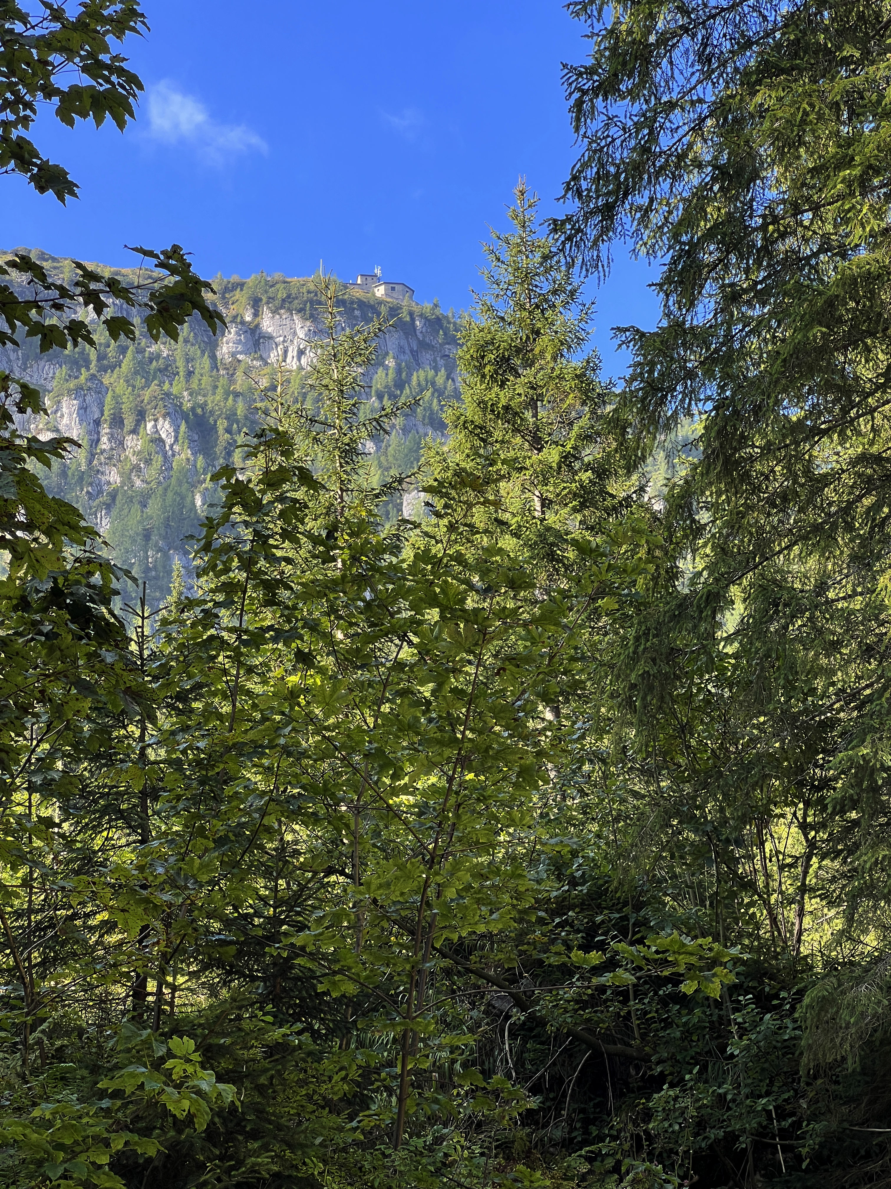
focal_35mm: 77
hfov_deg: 19.1
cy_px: 594
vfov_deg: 25.3
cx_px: 446
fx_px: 2643
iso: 32
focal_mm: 9
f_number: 2.8
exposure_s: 1/128
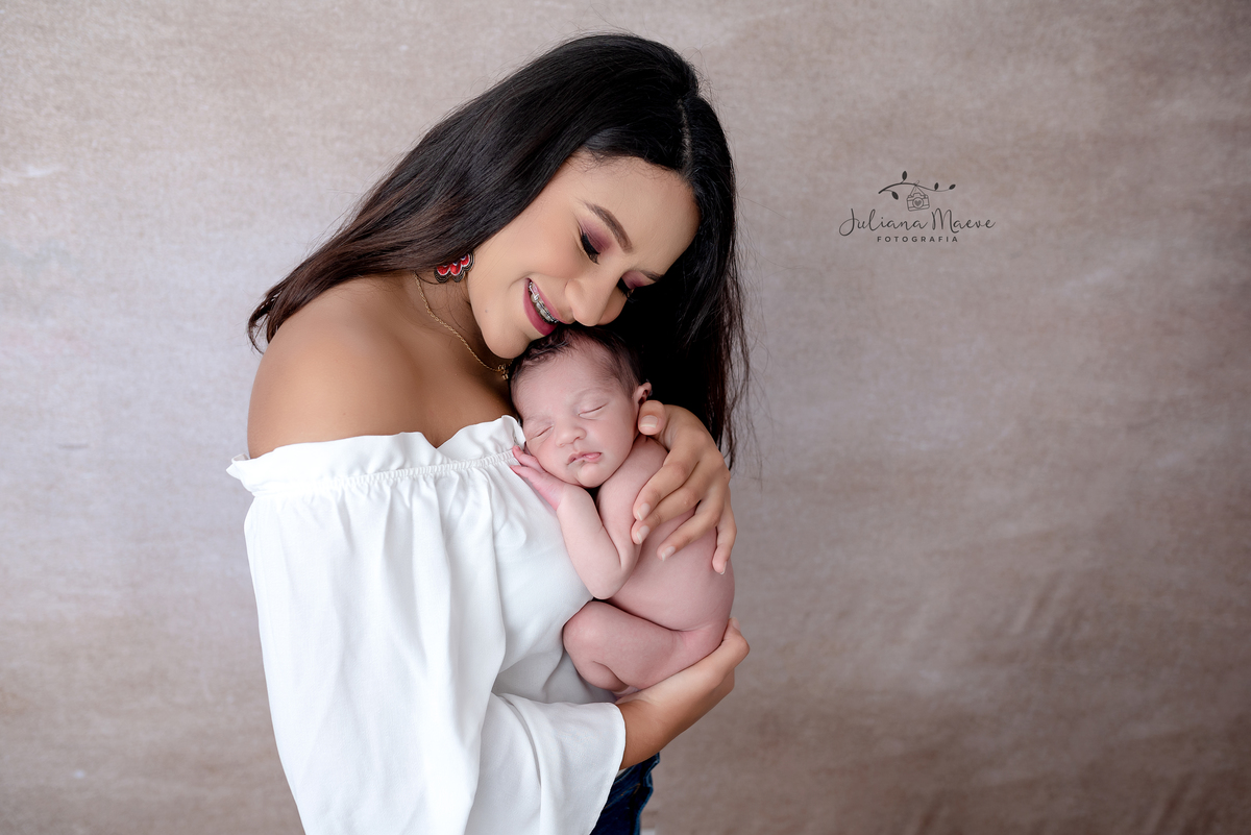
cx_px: 626
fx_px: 1217
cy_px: 418
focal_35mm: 35
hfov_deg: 54.4
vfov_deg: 37.9
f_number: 3.5
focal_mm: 35
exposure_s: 1/160
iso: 100
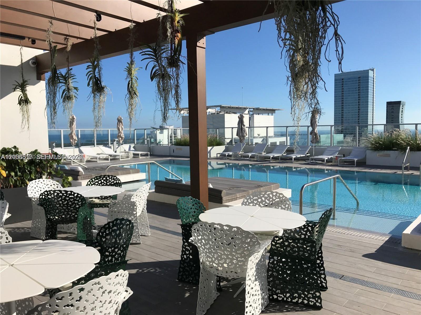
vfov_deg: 49.7
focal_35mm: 28
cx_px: 210
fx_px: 341
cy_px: 158
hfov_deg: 63.4
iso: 20
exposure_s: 1/4367
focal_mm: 3.99
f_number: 1.8
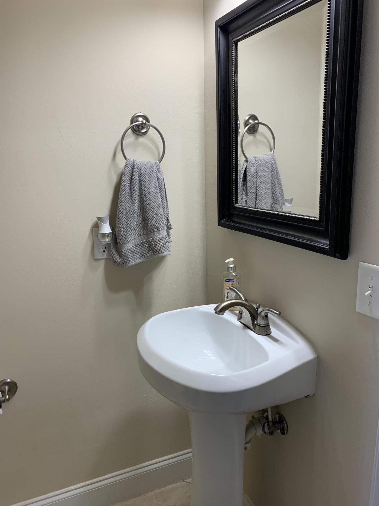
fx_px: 394
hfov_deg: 51.3
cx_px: 183
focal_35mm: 27
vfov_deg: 65.3
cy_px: 259
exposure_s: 1/120
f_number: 1.8
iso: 100
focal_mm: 4.25
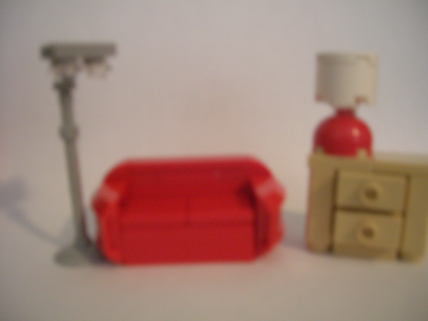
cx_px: 214
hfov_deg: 54.0
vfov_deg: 41.8
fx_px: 420
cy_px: 160
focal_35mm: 34
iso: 196
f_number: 2.9
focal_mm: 5.7
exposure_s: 1/3.5
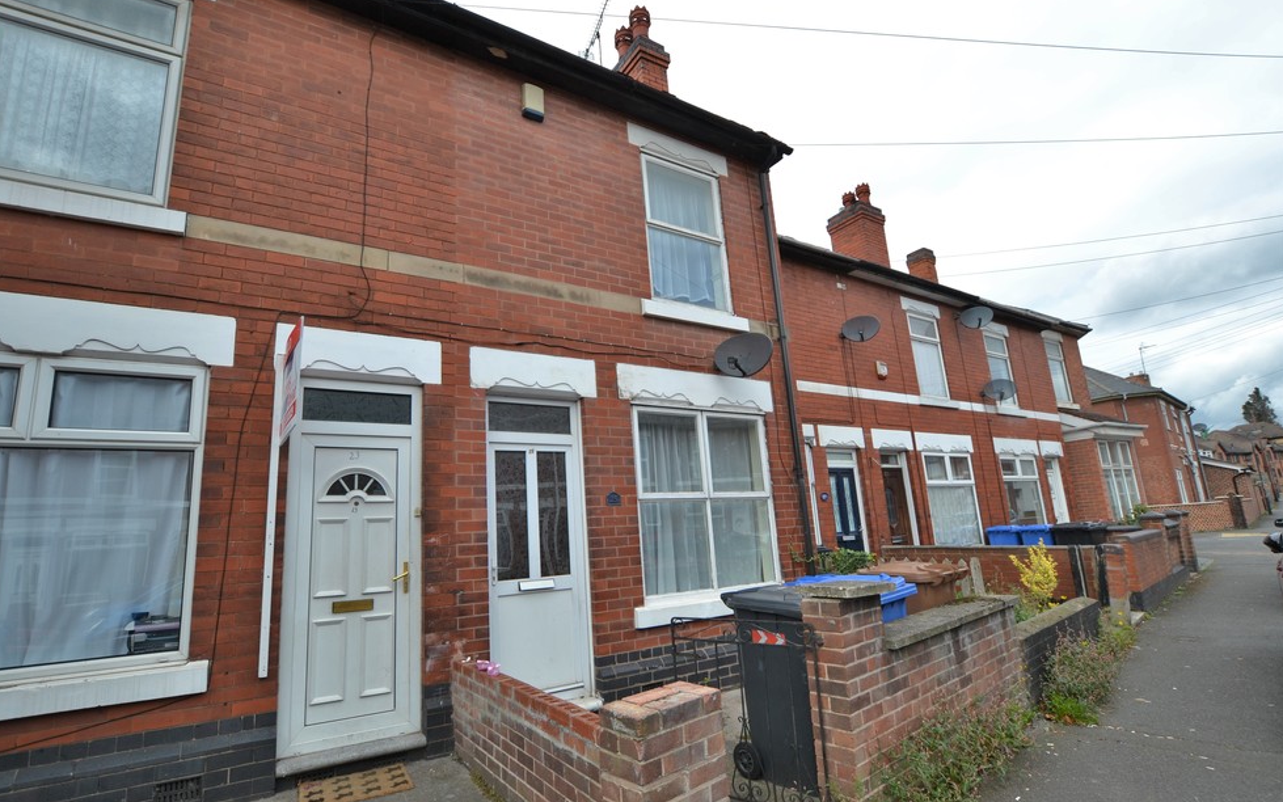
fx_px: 559
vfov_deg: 71.2
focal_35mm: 16
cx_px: 616
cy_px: 412
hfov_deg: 97.8
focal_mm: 10
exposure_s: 1/200
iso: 100
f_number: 6.3
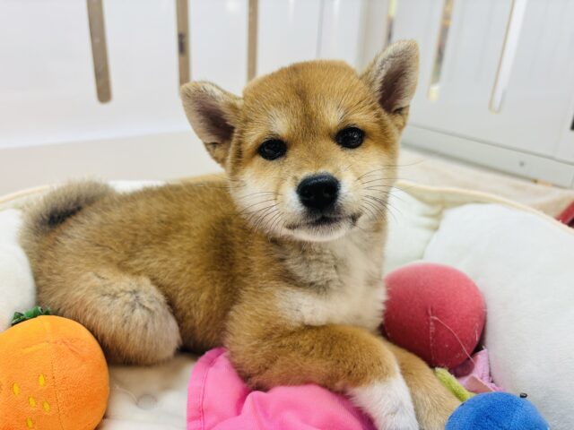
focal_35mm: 26
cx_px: 287
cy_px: 215
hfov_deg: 67.3
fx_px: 431
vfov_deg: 53.1
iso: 64
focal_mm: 5.96
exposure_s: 1/100
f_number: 1.6
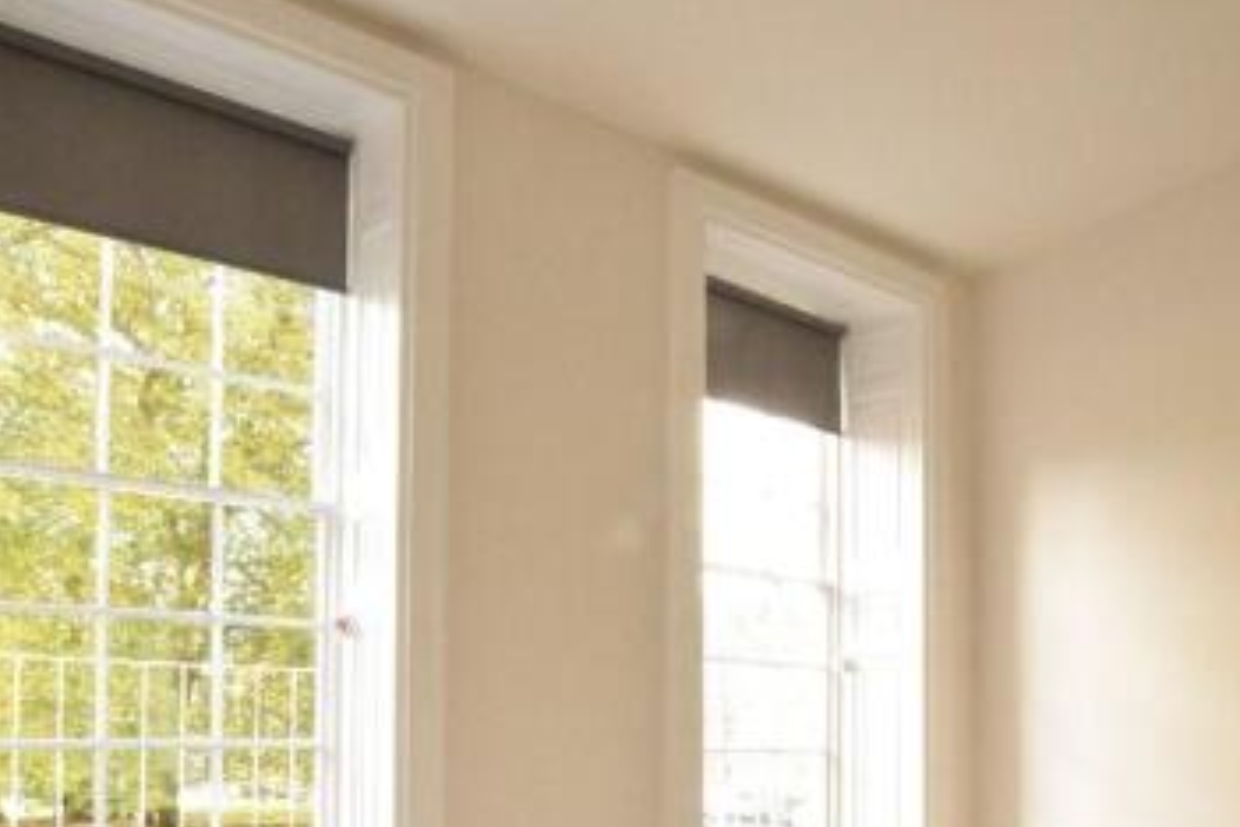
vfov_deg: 42.7
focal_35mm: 28
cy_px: 737
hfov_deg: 65.2
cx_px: 701
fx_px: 964
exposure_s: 1/25
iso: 3200
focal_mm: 10
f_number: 16
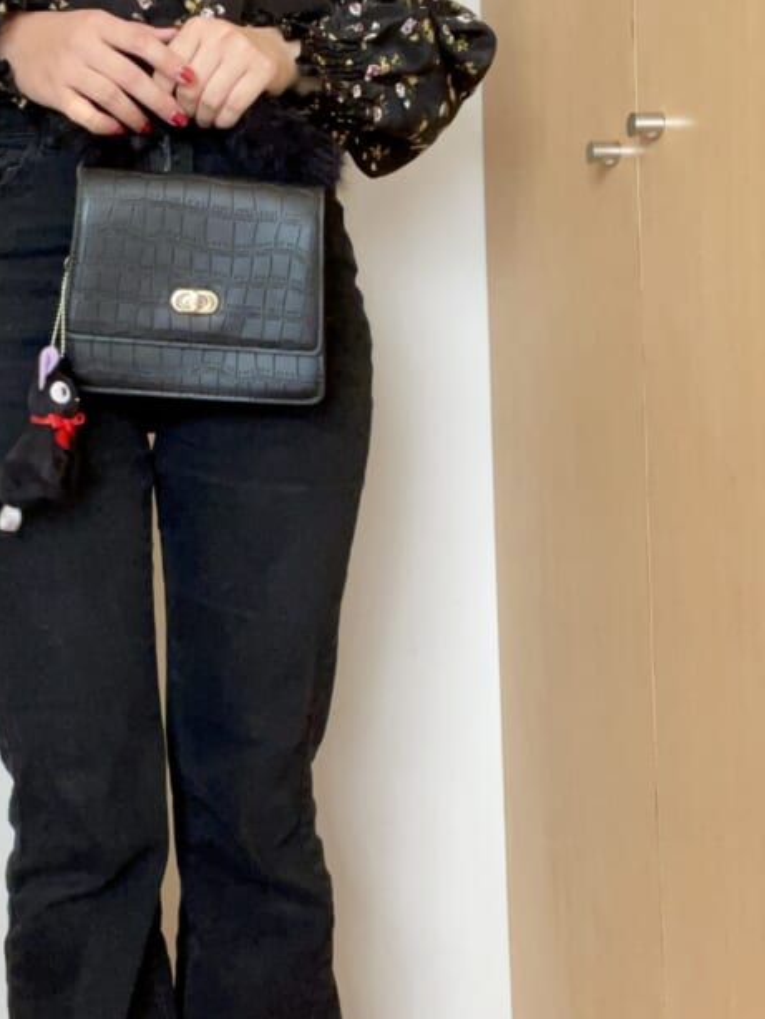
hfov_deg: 28.8
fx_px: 1472
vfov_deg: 38.2
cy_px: 529
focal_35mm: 50
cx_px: 207
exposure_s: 1/60
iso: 160
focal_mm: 2.71
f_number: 2.2
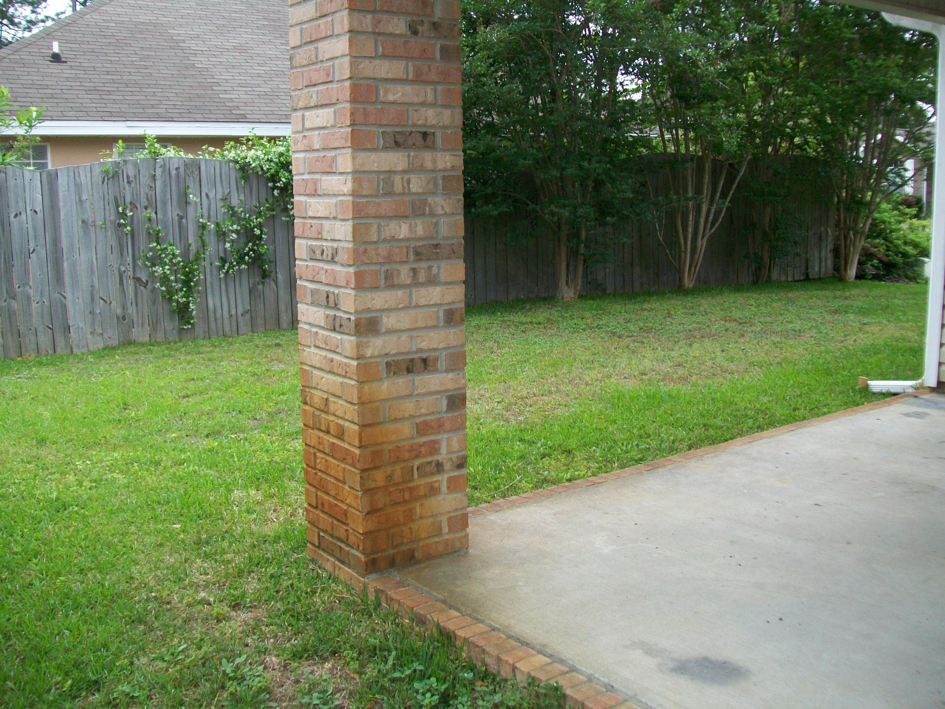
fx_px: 983
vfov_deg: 39.7
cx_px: 472
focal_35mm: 36
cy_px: 354
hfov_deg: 51.4
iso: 64
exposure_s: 1/160
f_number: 2.7
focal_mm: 6
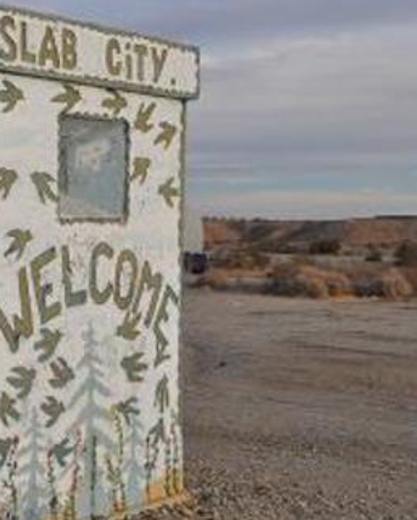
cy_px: 258
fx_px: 1247
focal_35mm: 81
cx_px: -6
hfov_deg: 18.5
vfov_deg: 23.6
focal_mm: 29
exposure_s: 1/320
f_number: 9
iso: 200
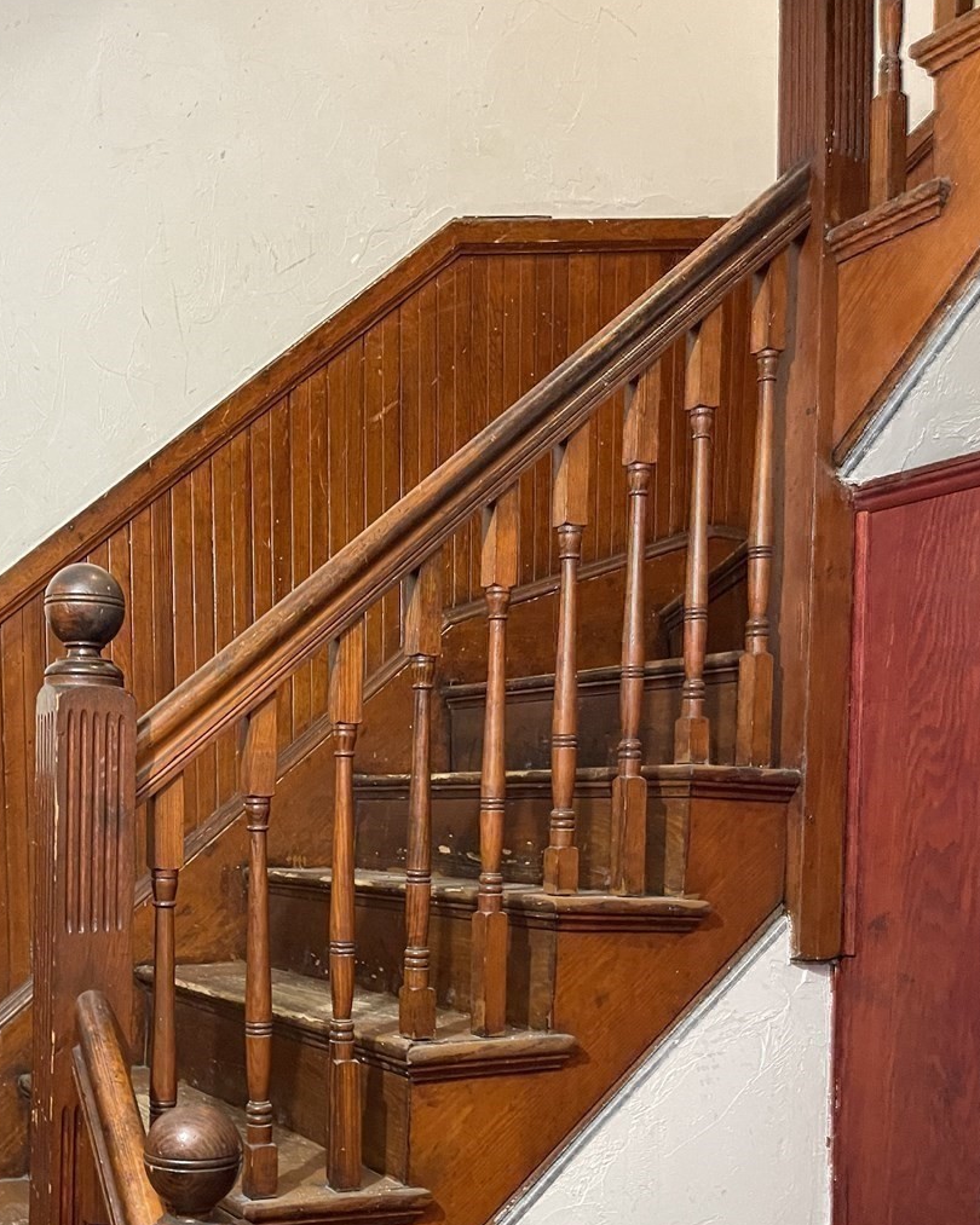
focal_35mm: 37
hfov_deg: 39.4
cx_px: 292
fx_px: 1342
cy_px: 894
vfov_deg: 47.6
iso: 500
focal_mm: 5.1
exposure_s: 1/40
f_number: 1.6
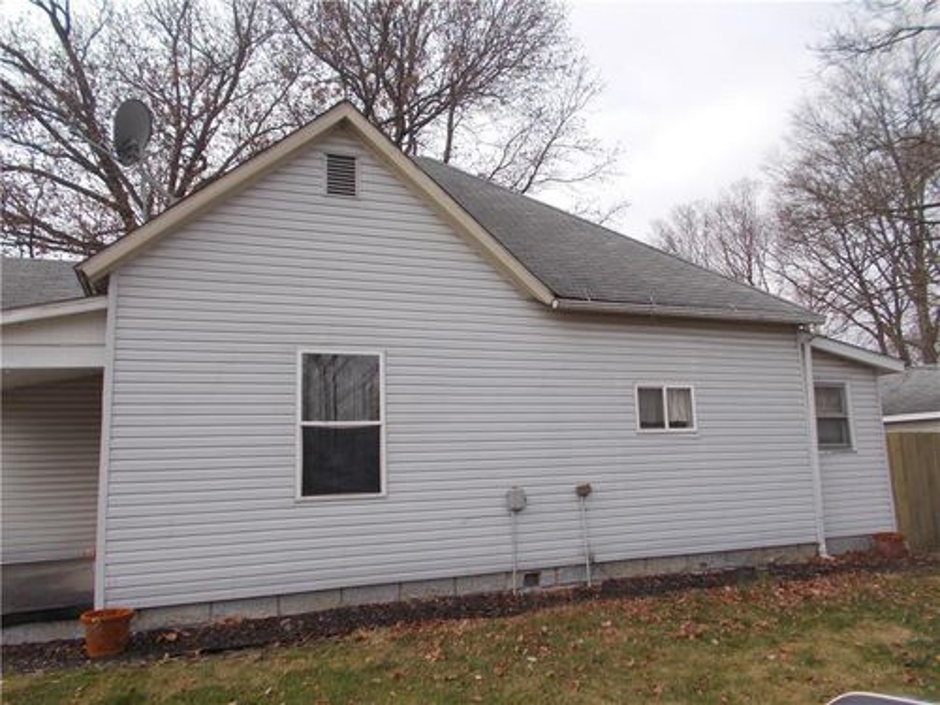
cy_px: 352
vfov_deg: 53.1
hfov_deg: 67.3
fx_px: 706
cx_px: 470
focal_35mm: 26
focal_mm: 4.6
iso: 80
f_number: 3.2
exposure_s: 1/400
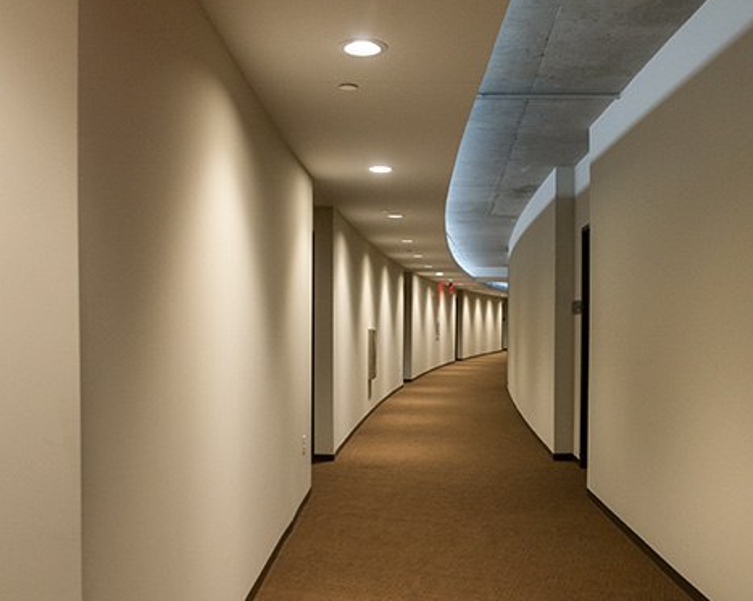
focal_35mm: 28
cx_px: 422
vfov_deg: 51.5
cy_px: 294
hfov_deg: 62.0
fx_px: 624
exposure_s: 1/90
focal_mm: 24
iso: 1250
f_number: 5.6
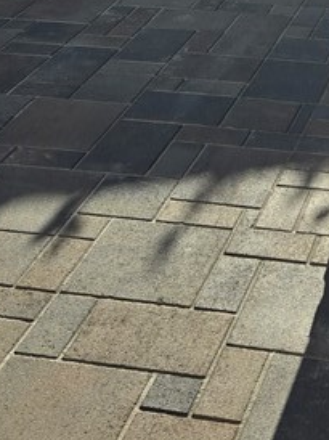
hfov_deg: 16.7
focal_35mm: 86
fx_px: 1092
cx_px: 339
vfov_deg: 20.5
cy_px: -151
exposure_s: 1/4185
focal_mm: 5.4
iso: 25
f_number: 1.8
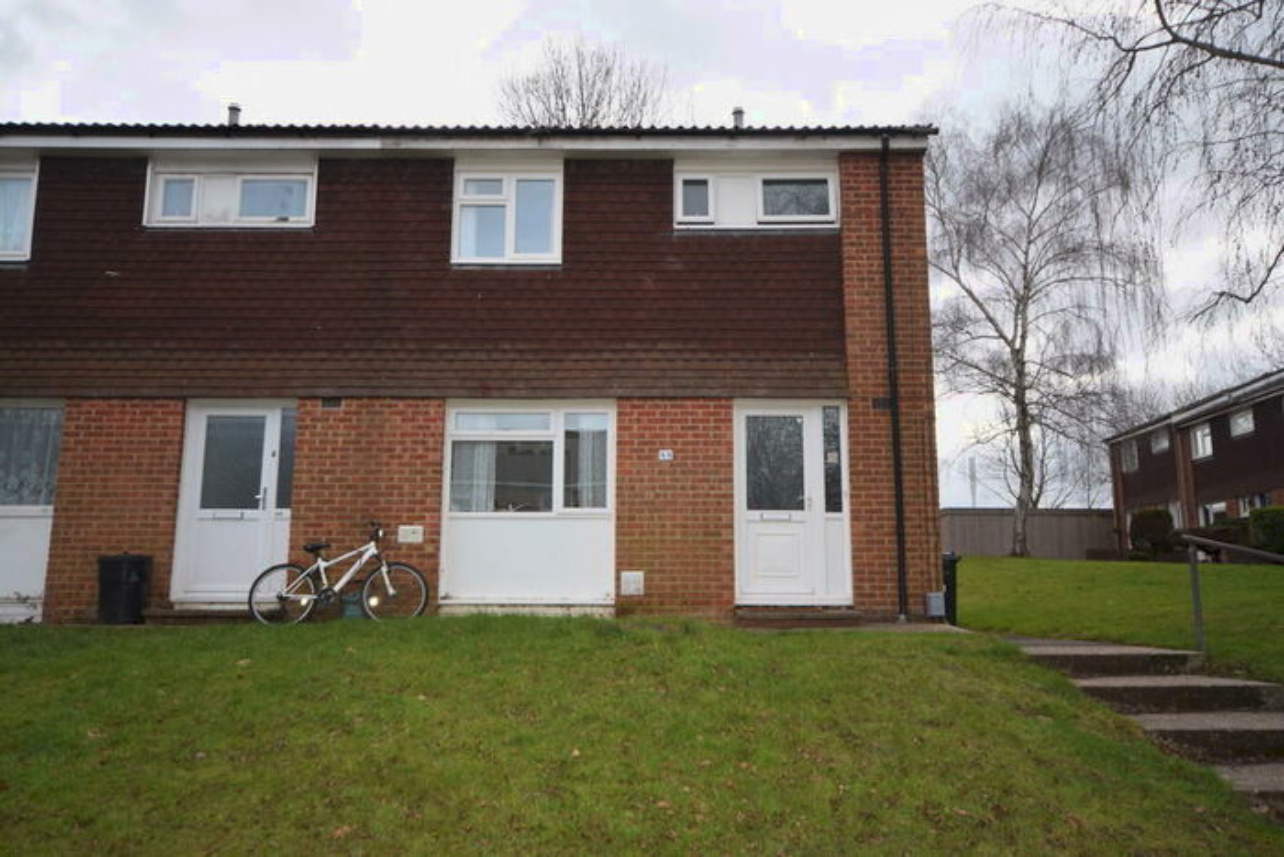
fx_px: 1070
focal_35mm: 30
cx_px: 642
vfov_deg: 43.6
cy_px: 428
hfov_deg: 61.9
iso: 400
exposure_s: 1/125
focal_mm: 20
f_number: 5.6
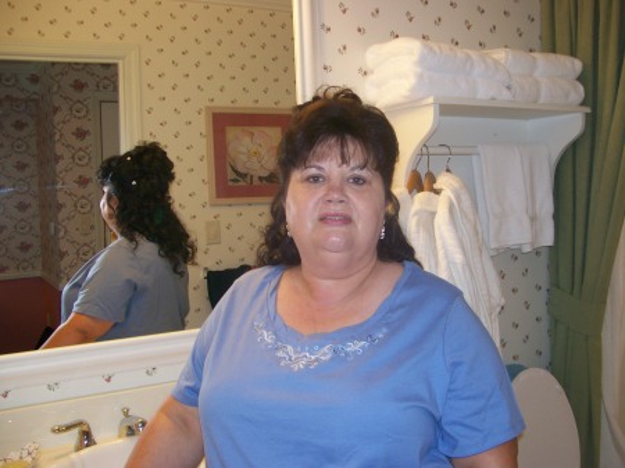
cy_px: 234
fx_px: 650
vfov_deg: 39.6
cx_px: 312
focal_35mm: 36
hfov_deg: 51.4
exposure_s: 1/64
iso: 80
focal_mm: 6
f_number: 2.7
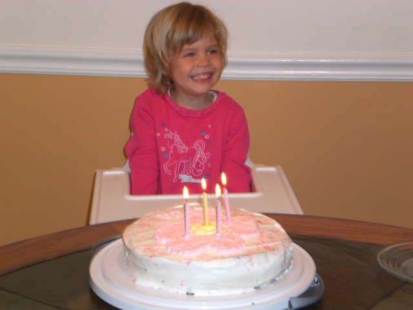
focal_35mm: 87
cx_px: 206
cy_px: 155
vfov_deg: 17.0
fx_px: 1038
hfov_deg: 22.5
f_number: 5
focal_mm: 14.49
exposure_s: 1/60
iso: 200
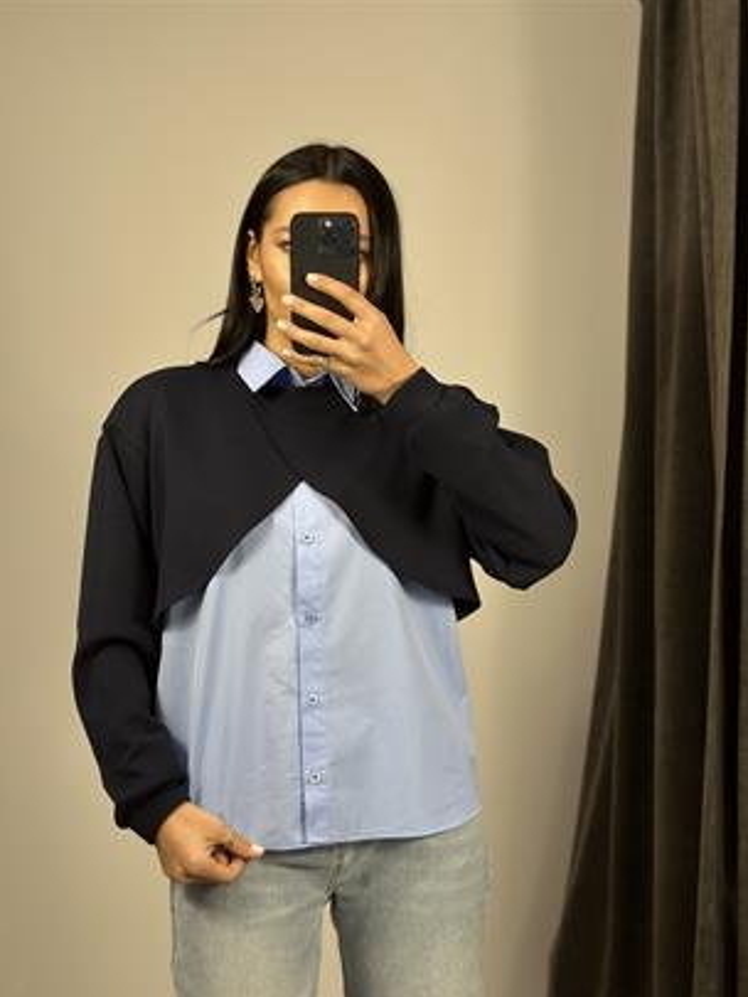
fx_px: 1411
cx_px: 372
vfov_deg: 38.9
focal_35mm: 49
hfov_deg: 29.7
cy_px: 506
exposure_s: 1/100
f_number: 1.78
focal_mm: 6.86
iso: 64
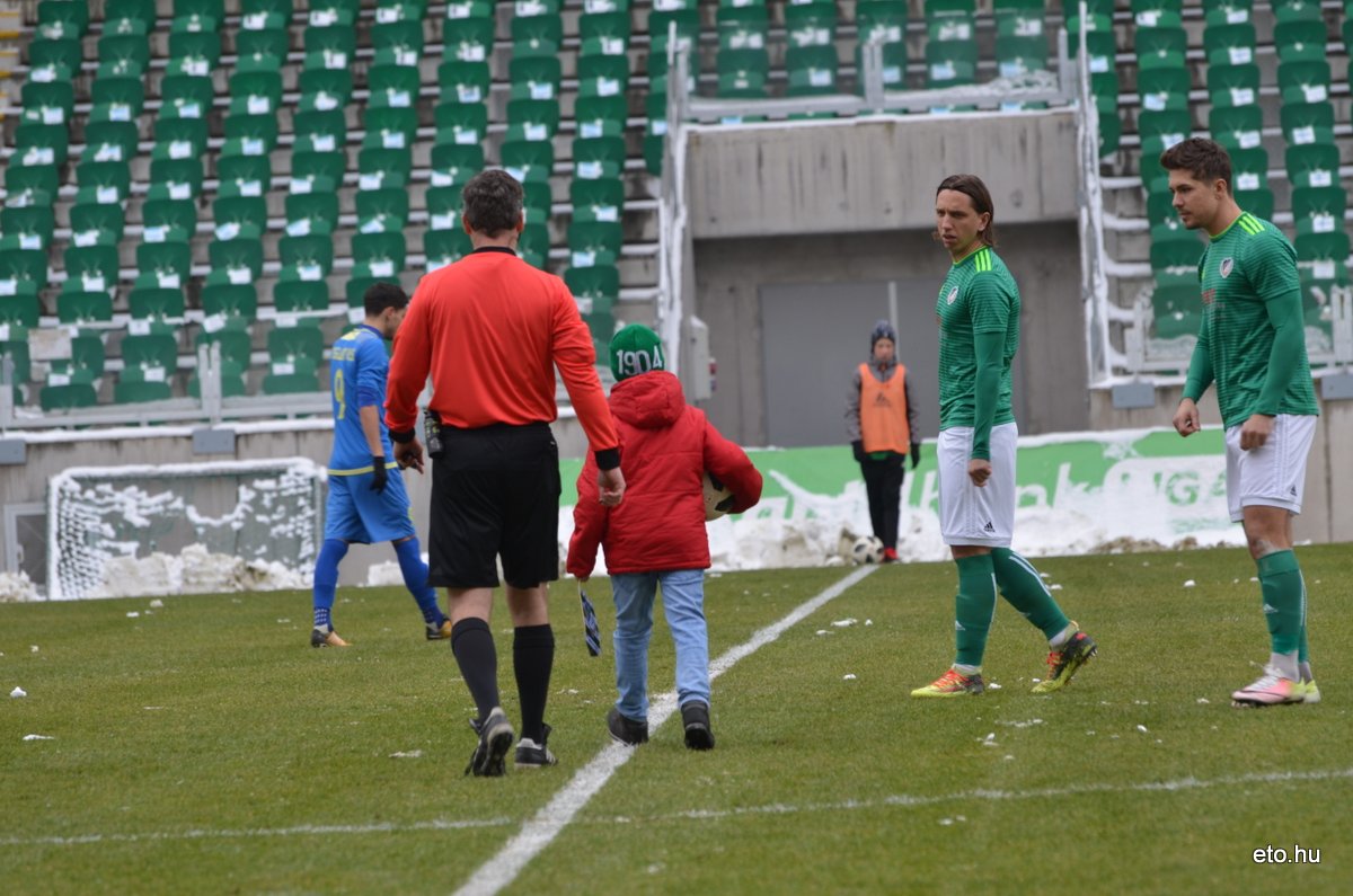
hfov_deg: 7.1
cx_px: 676
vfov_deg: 4.7
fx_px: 10971
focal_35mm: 292
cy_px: 448
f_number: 5.3
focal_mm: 195
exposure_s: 1/125
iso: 100
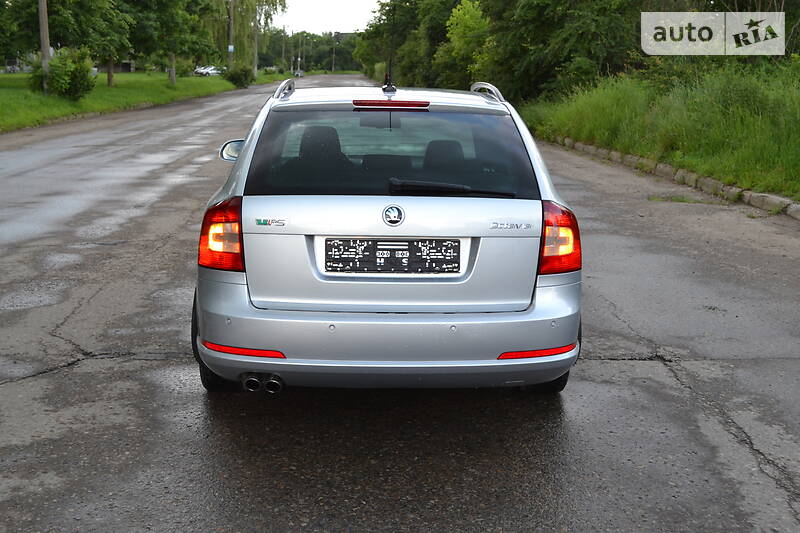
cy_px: 266
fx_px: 1066
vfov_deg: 28.1
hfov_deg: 41.1
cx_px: 400
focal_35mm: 48
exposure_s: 1/125
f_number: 5.6
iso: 250
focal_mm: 32
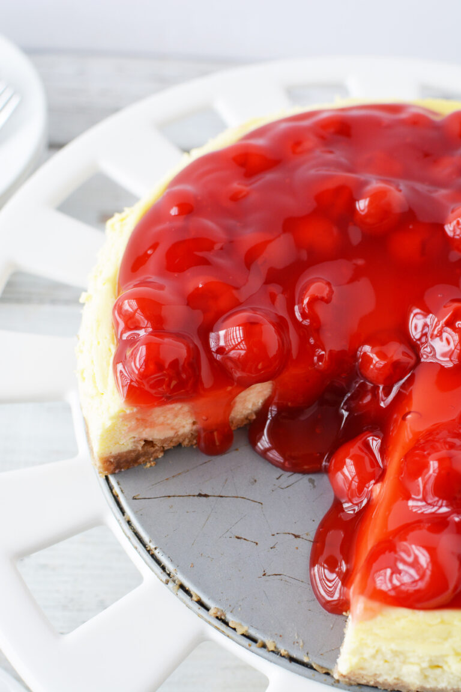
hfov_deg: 25.8
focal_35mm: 52
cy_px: 346
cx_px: 230
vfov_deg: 37.9
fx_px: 1008
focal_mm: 35
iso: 400
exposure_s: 1/125
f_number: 5.6
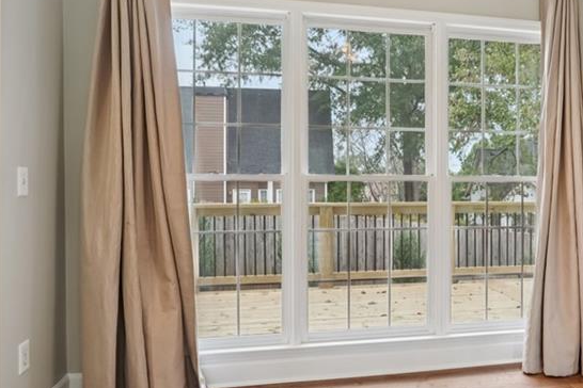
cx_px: 387
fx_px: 486
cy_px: 178
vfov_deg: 43.6
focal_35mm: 30
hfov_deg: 60.5
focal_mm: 16
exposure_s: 1/50
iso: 800
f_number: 8
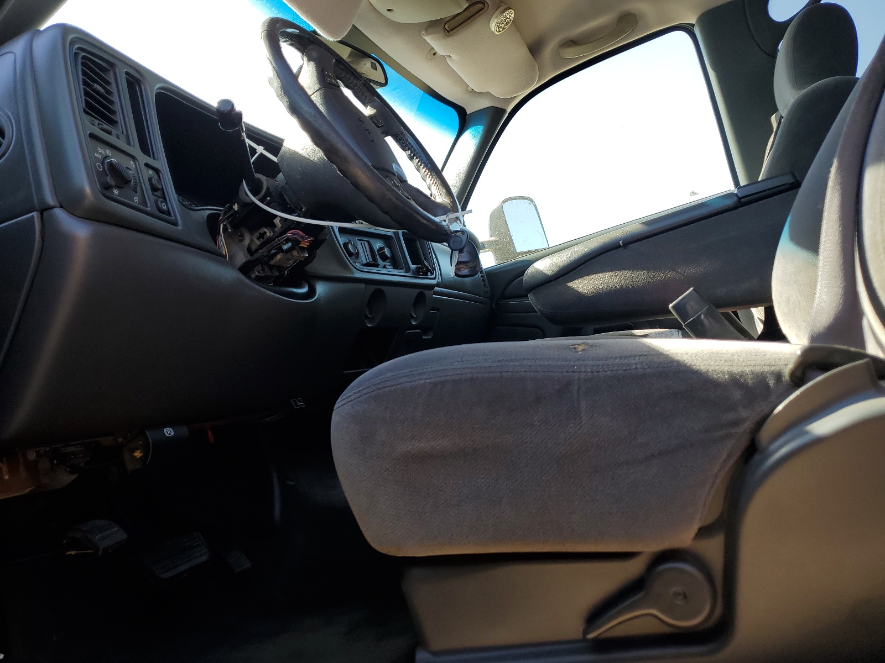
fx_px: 665
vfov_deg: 53.1
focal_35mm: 26
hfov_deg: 67.3
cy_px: 332
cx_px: 442
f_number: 1.5
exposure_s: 1/435
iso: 50
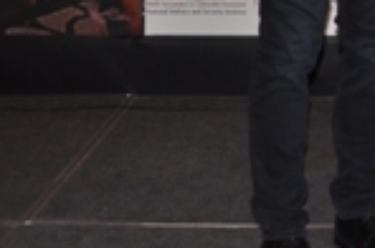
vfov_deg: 9.5
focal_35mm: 137
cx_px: 493
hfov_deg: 14.4
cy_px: -186
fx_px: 1424
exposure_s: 1/60
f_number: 4
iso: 320
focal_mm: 26
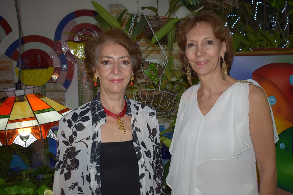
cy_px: 98
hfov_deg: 45.0
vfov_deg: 30.9
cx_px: 146
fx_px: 354
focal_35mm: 44
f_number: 4.2
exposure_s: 1/30
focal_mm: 29
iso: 640
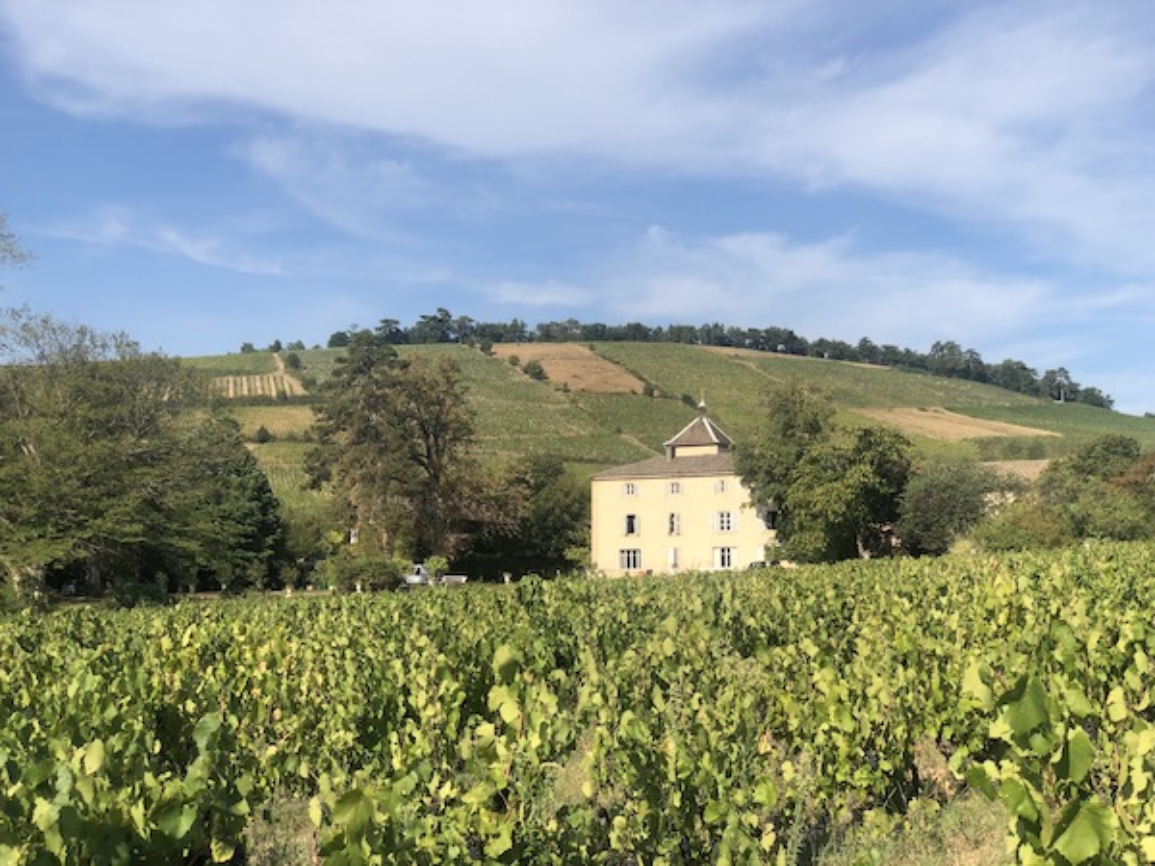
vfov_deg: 28.0
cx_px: 578
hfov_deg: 36.8
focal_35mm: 52
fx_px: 1735
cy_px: 433
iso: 16
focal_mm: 6
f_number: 2.4
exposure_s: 1/1185
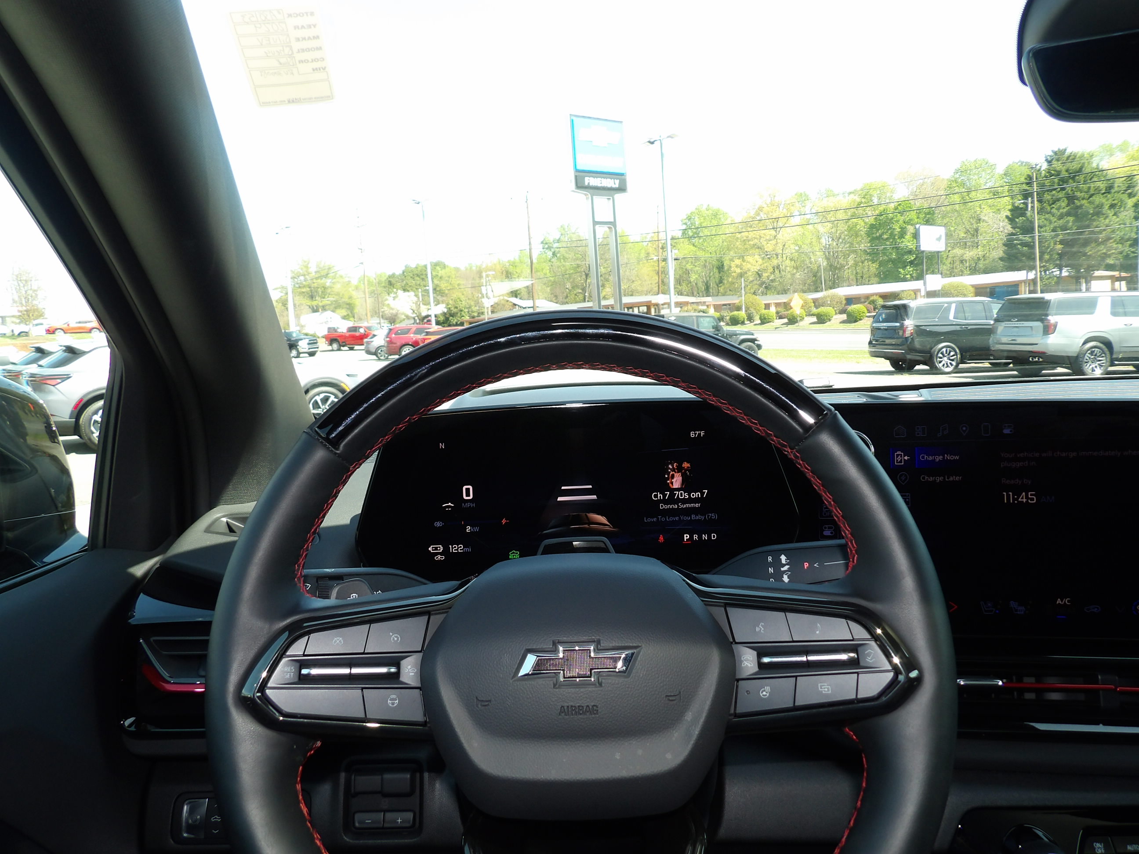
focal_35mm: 24
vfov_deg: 56.8
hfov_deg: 71.6
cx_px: 570
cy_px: 427
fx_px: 790
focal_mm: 4.3
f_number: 3.2
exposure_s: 1/168
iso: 100
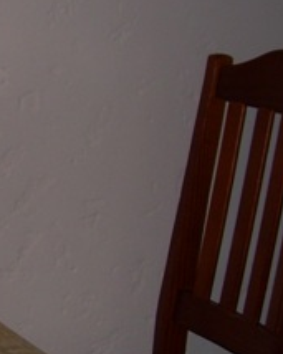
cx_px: -194
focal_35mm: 118
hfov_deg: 12.2
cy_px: 148
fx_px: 1236
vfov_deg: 16.3
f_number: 2.8
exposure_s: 1/60
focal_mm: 6.3
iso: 50
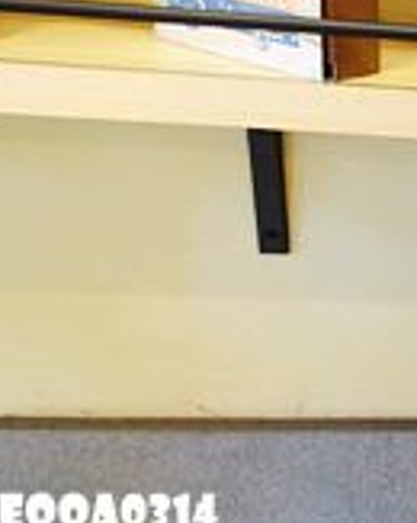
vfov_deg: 21.1
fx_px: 1391
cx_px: 969
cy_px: 390
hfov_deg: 13.2
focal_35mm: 90
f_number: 1.8
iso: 500
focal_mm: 8.8
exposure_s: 1/30
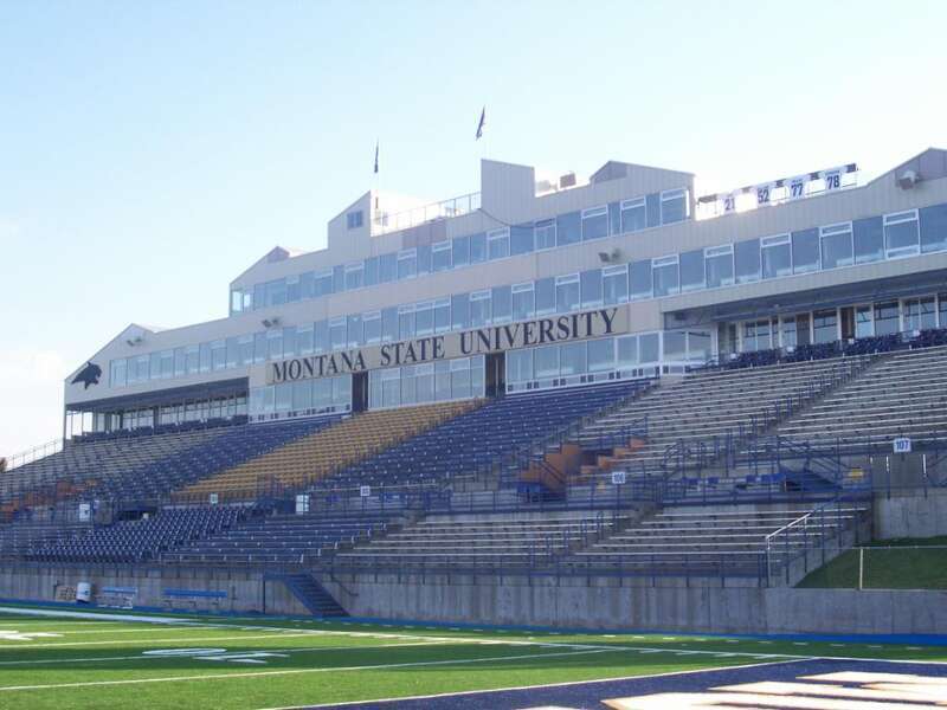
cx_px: 474
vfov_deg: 27.5
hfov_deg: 36.2
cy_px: 355
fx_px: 1450
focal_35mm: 53
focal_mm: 8.7
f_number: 3.2
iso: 80
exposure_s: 1/319
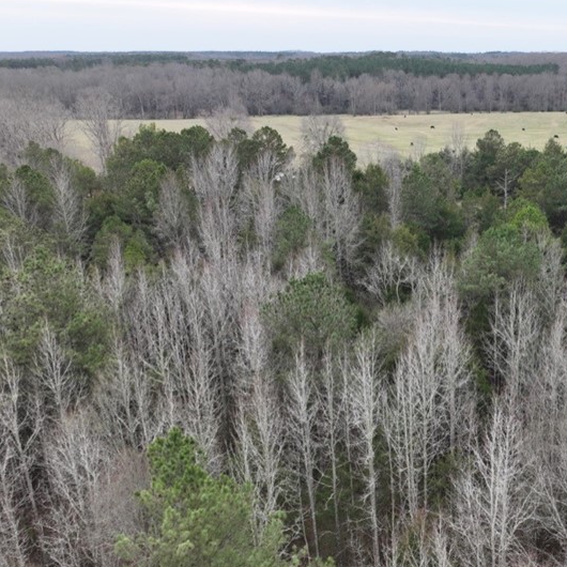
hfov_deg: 38.9
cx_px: 477
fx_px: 760
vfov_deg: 40.7
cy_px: 349
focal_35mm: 41
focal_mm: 12.29
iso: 200
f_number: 2.8
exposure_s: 1/60
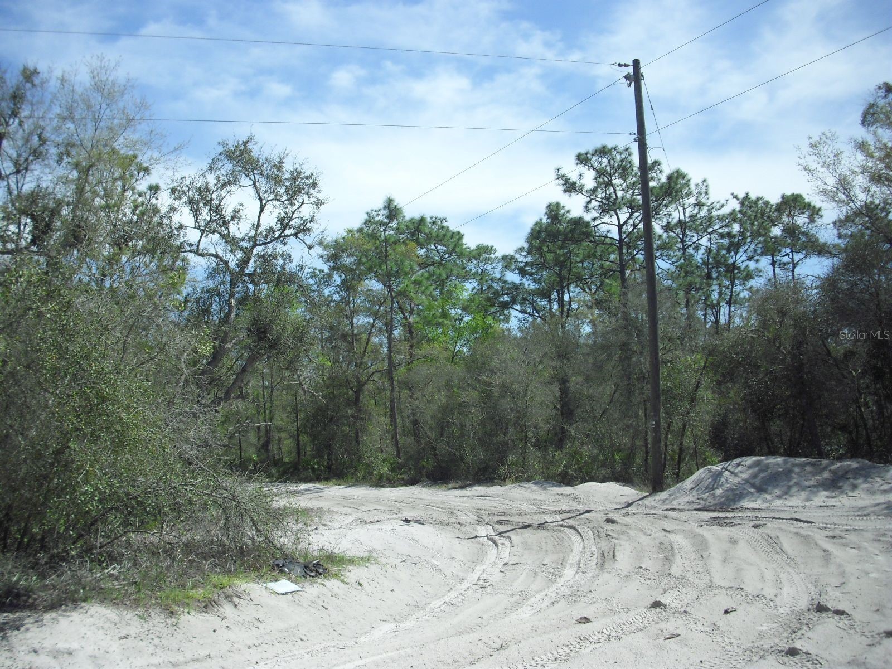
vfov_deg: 37.7
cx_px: 446
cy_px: 334
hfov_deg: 49.0
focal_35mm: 38
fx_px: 979
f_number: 8
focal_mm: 6.2
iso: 100
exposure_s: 1/320
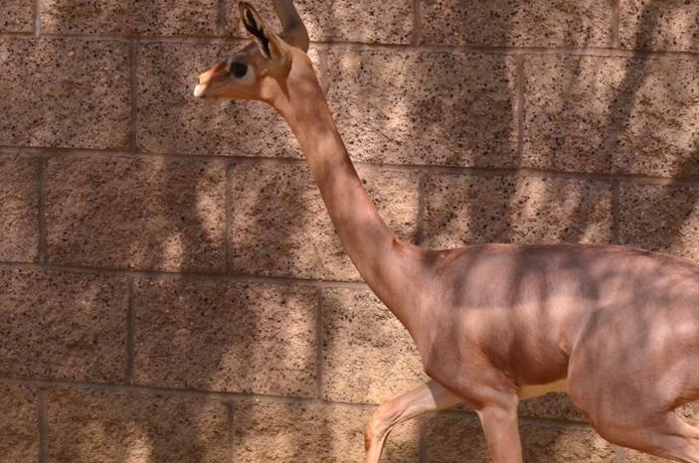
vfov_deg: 5.7
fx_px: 4632
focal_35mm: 239
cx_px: 501
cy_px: 205
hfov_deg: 8.6
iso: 400
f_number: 5.6
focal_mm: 70
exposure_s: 1/1600
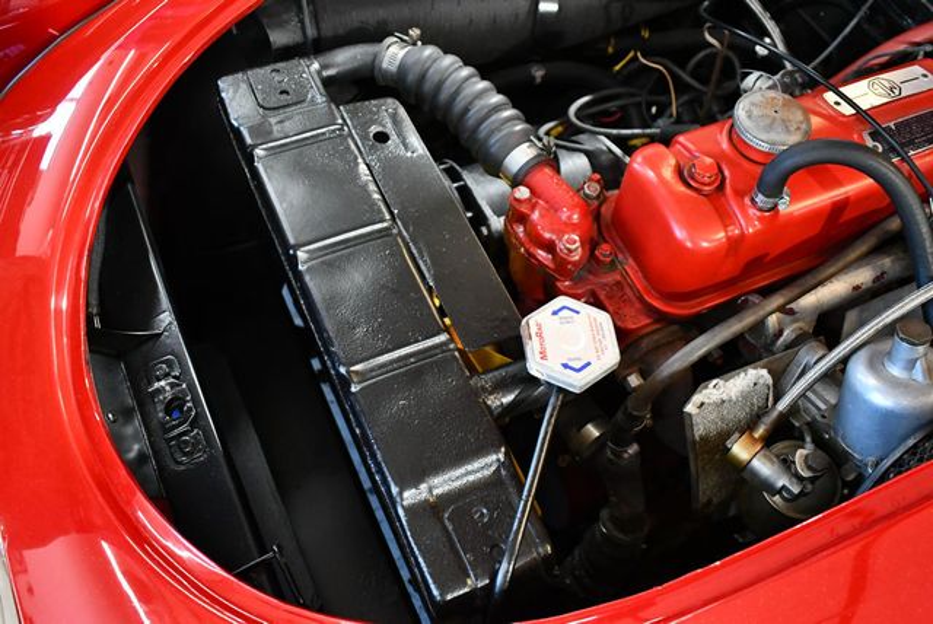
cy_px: 312
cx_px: 466
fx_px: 934
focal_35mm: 36
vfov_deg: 36.9
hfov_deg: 53.1
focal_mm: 18
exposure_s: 1/100
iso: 3200
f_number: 3.5
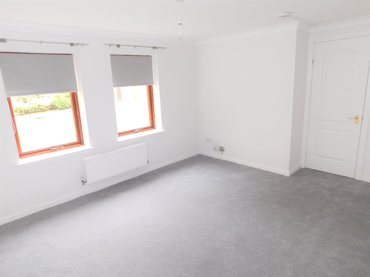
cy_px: 138
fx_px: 246
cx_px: 185
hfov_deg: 73.9
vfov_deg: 58.9
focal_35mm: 23
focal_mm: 4
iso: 200
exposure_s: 1/30
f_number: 3
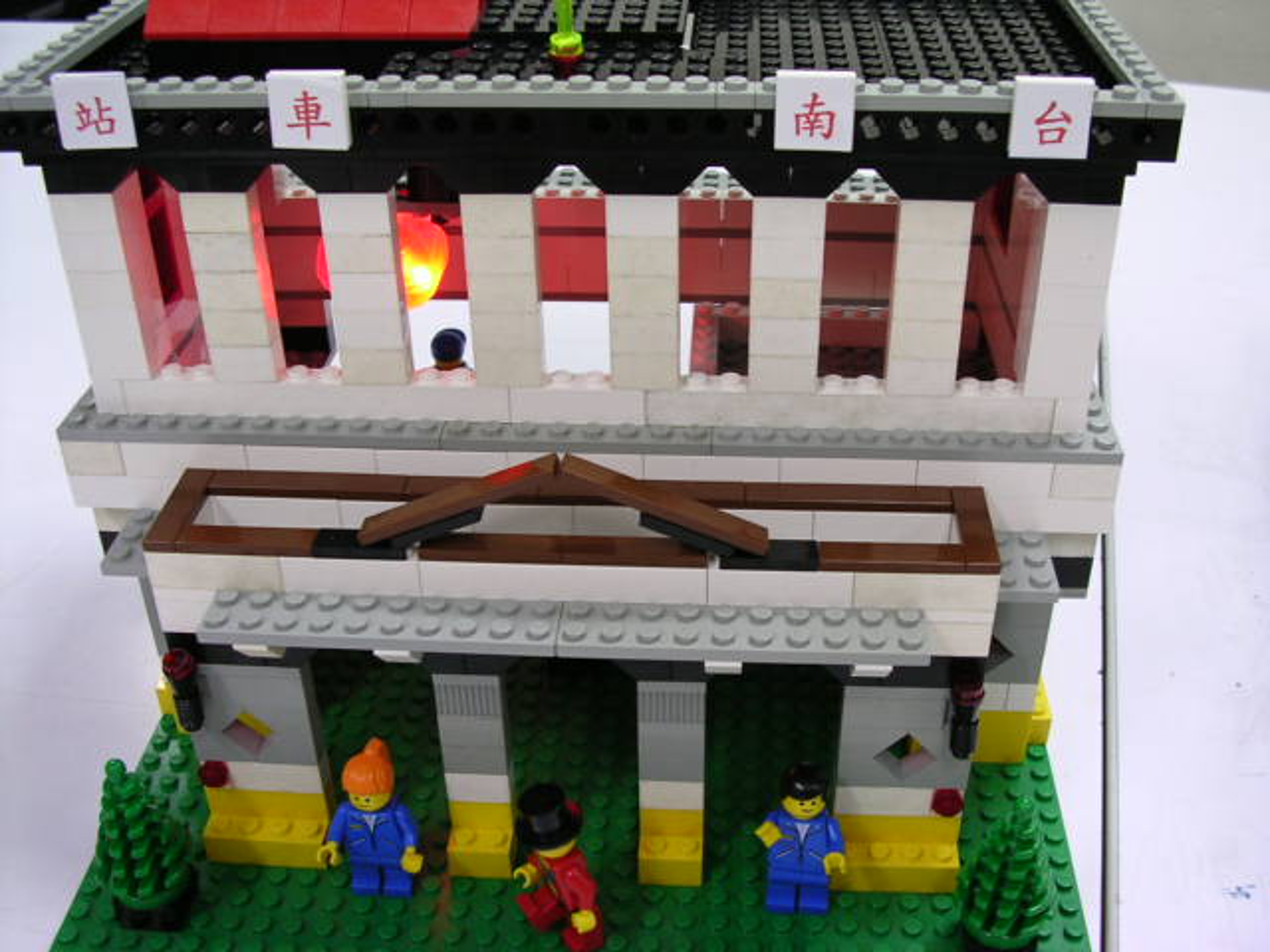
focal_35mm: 38
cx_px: 635
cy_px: 476
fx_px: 1394
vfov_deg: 37.7
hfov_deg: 49.0
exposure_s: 1/7.5
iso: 100
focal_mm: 5.8
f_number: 2.8
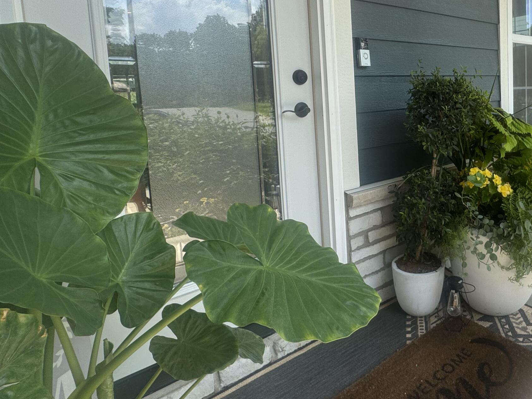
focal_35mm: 25
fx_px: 384
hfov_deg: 64.6
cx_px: 408
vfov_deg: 53.8
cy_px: 132
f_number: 2.2
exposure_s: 1/451
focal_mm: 2.22
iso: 40
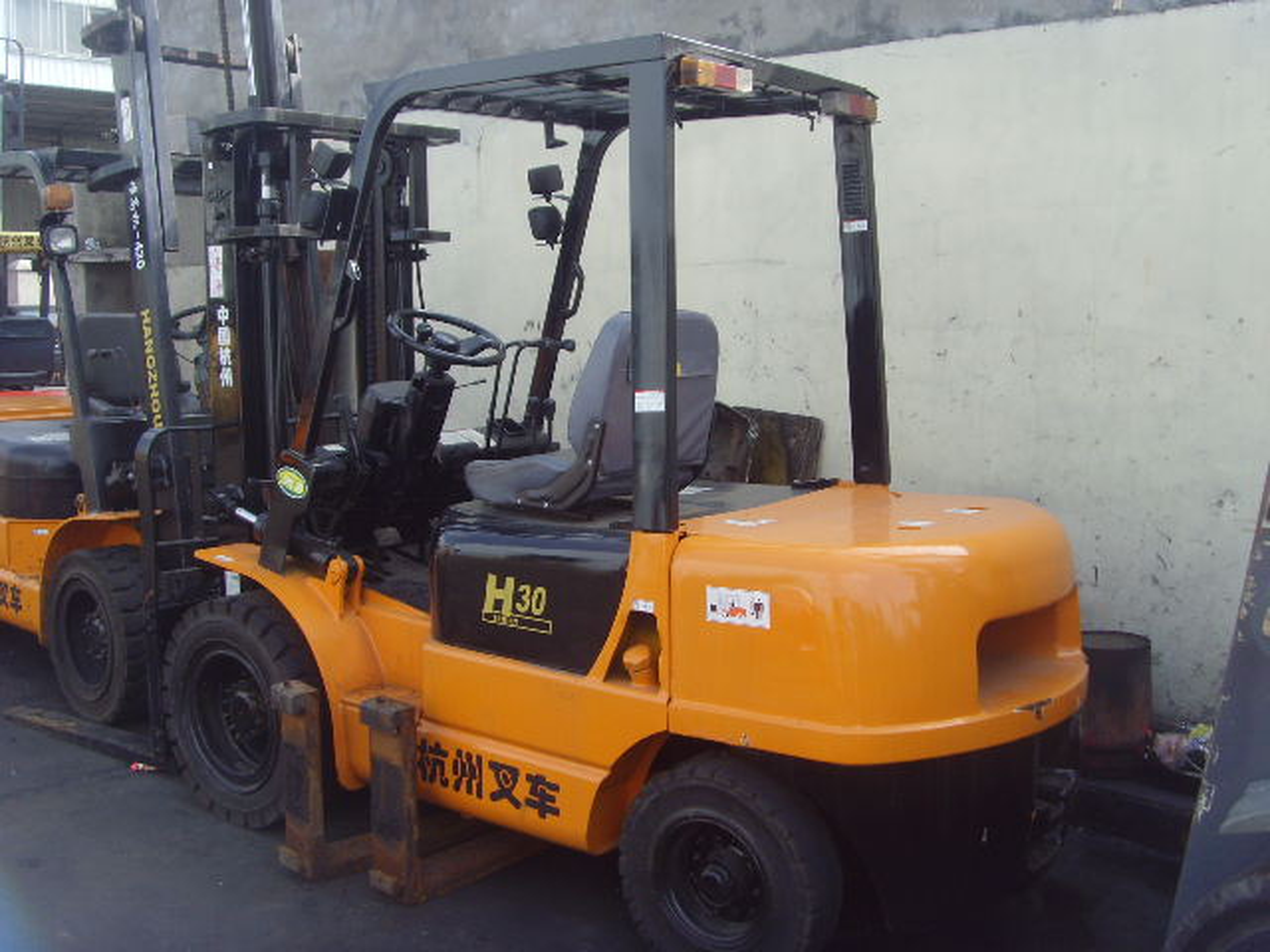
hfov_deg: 47.9
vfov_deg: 36.8
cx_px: 635
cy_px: 476
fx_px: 1431
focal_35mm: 39
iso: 80
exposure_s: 1/250
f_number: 3.5
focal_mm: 6.6
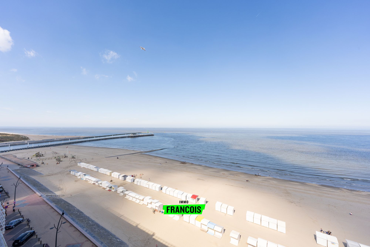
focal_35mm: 14
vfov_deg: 81.2
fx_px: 144
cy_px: 124
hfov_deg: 104.3
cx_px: 185
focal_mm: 14
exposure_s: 1/160
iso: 200
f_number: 11
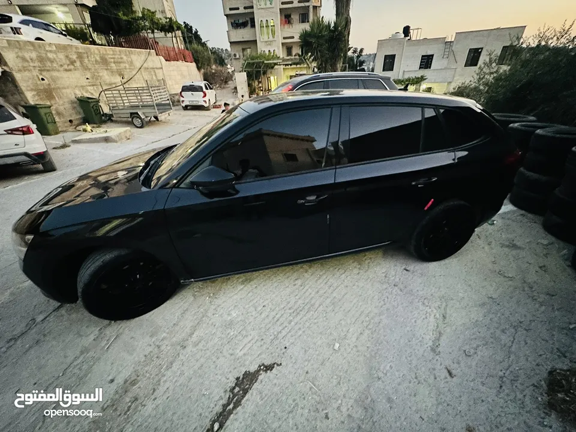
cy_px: 216
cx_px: 288
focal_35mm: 14
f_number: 2.2
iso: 1250
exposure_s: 1/20
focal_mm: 2.22
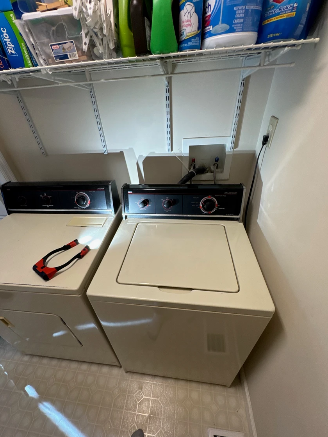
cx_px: 157
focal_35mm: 15
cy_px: 230
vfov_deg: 98.1
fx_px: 190
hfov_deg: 81.7
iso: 200
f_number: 2.2
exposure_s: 1/120
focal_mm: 2.22
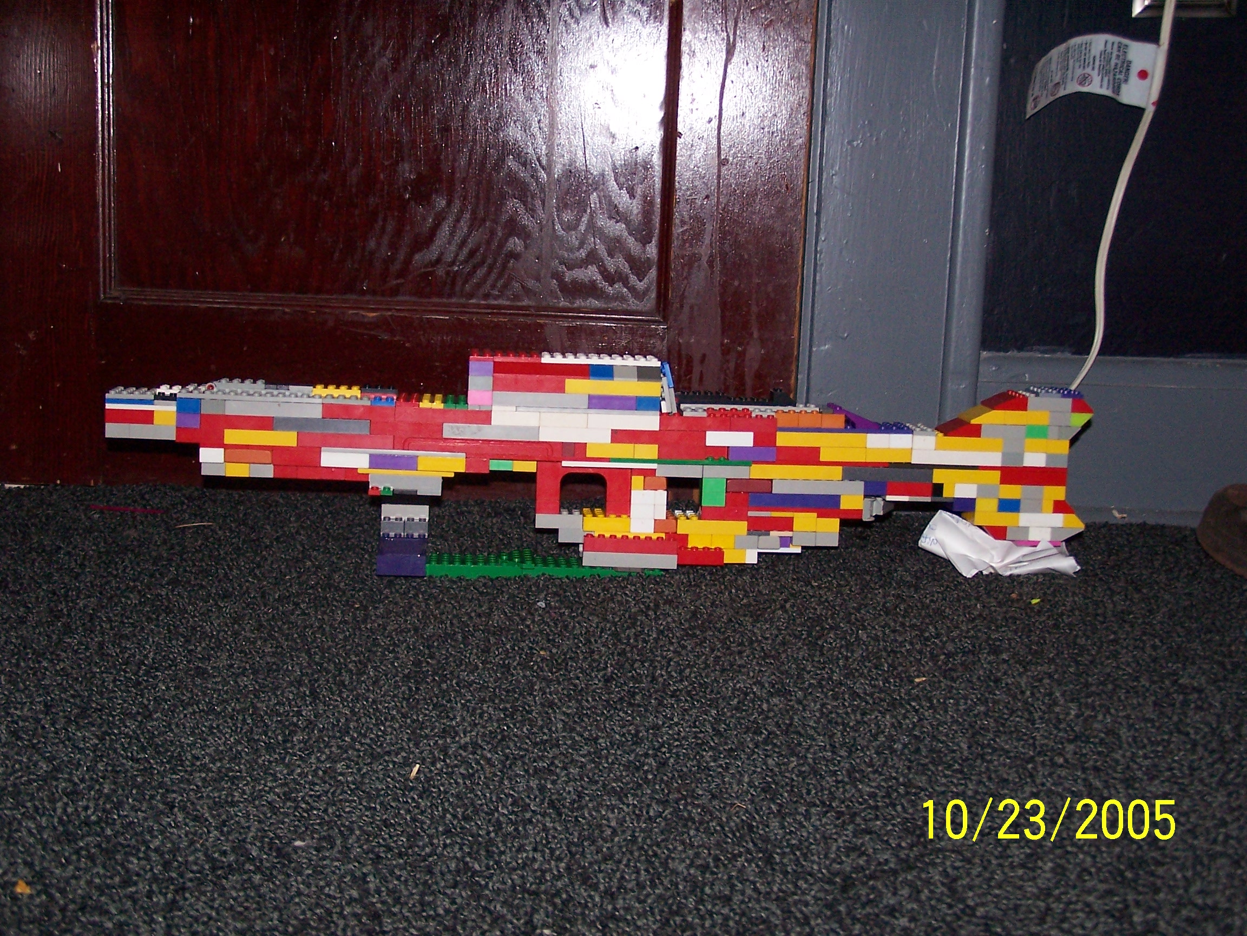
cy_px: 468
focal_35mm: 48
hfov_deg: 39.7
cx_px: 624
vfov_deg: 30.3
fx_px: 1729
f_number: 3.2
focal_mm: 8
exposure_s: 1/60
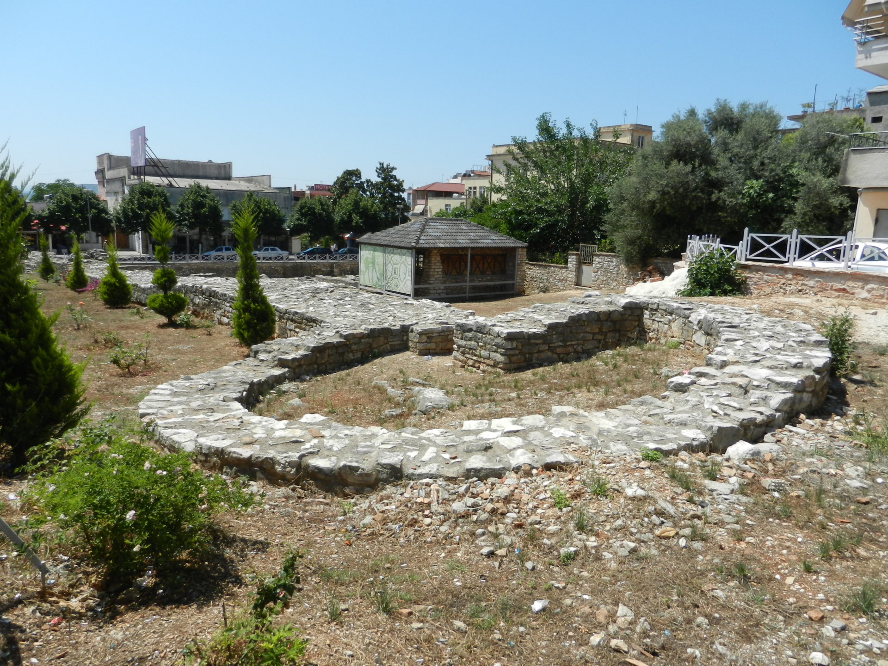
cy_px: 333
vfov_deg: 54.9
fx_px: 641
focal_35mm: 25
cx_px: 444
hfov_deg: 69.4
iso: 160
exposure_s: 1/2000
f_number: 3.5
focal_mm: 4.5
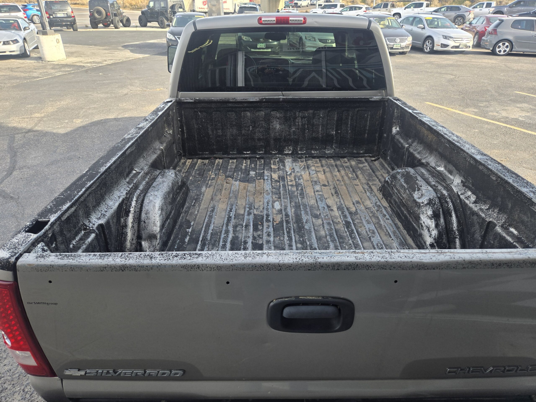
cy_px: 201
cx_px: 268
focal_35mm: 23
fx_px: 356
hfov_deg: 73.9
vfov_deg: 58.9
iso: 80
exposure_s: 1/728
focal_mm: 5.4
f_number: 1.8
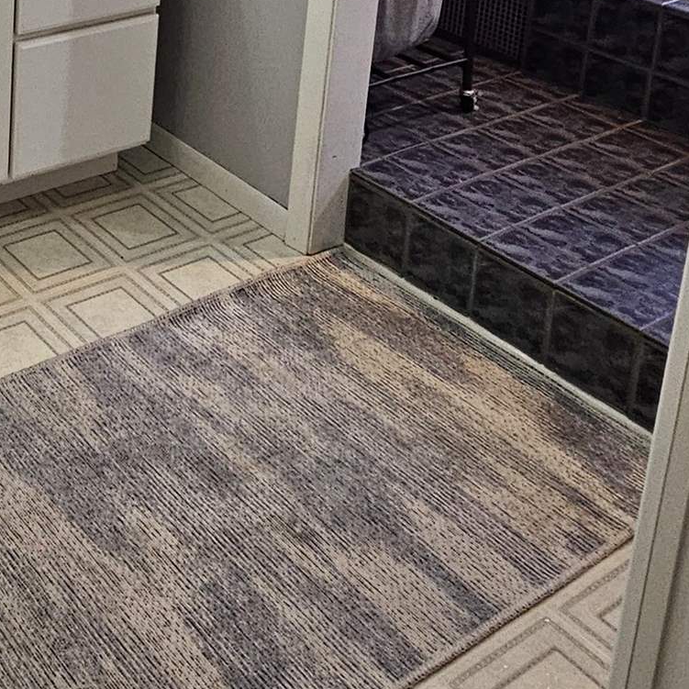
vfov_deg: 30.7
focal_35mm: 47
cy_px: -131
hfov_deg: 32.2
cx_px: -50
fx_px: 1058
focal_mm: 2.2
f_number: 2.2
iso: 200
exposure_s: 1/60
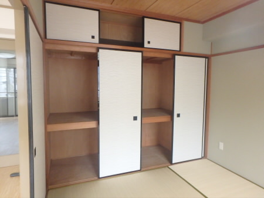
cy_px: 99
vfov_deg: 63.4
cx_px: 132
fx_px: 160
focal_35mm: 21
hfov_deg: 79.0
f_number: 3.5
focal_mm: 3.7
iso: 800
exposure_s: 1/80
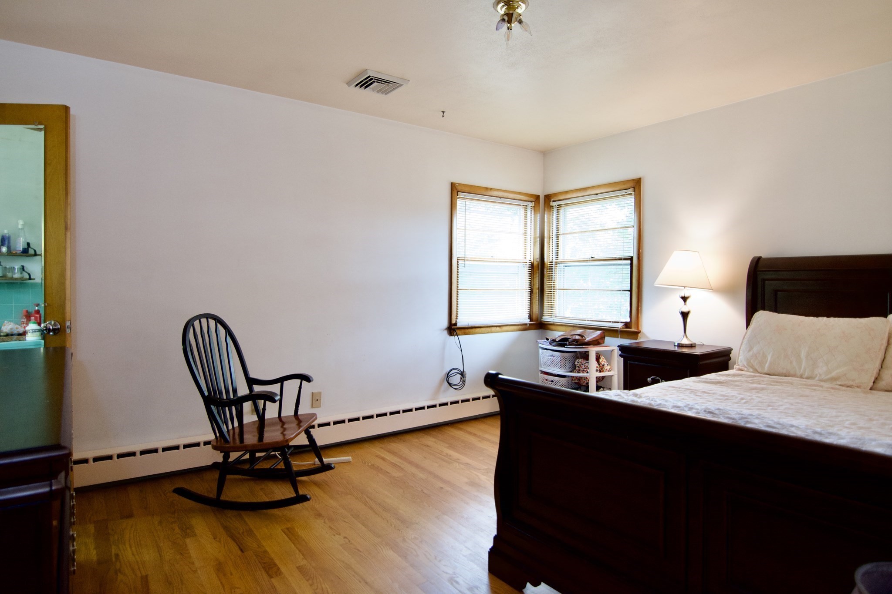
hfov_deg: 81.2
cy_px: 297
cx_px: 446
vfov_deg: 59.5
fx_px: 520
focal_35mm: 21
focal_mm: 14
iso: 800
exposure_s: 1/60
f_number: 3.2
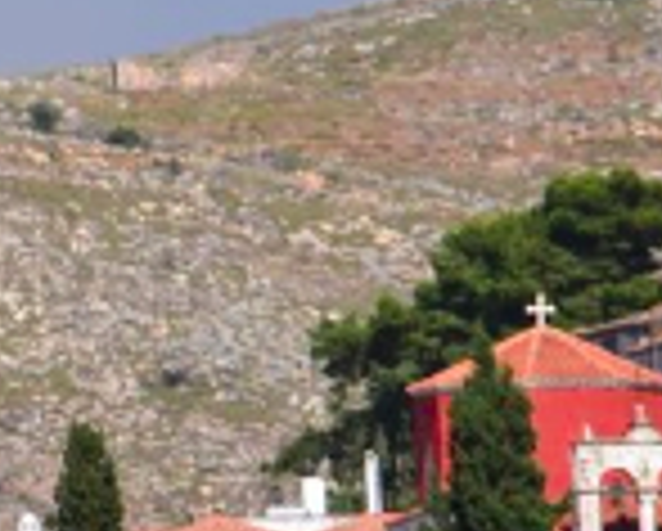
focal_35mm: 1262
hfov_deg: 1.5
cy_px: -232
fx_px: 24750
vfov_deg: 1.2
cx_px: -630
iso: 250
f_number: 11
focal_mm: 165
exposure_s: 1/500
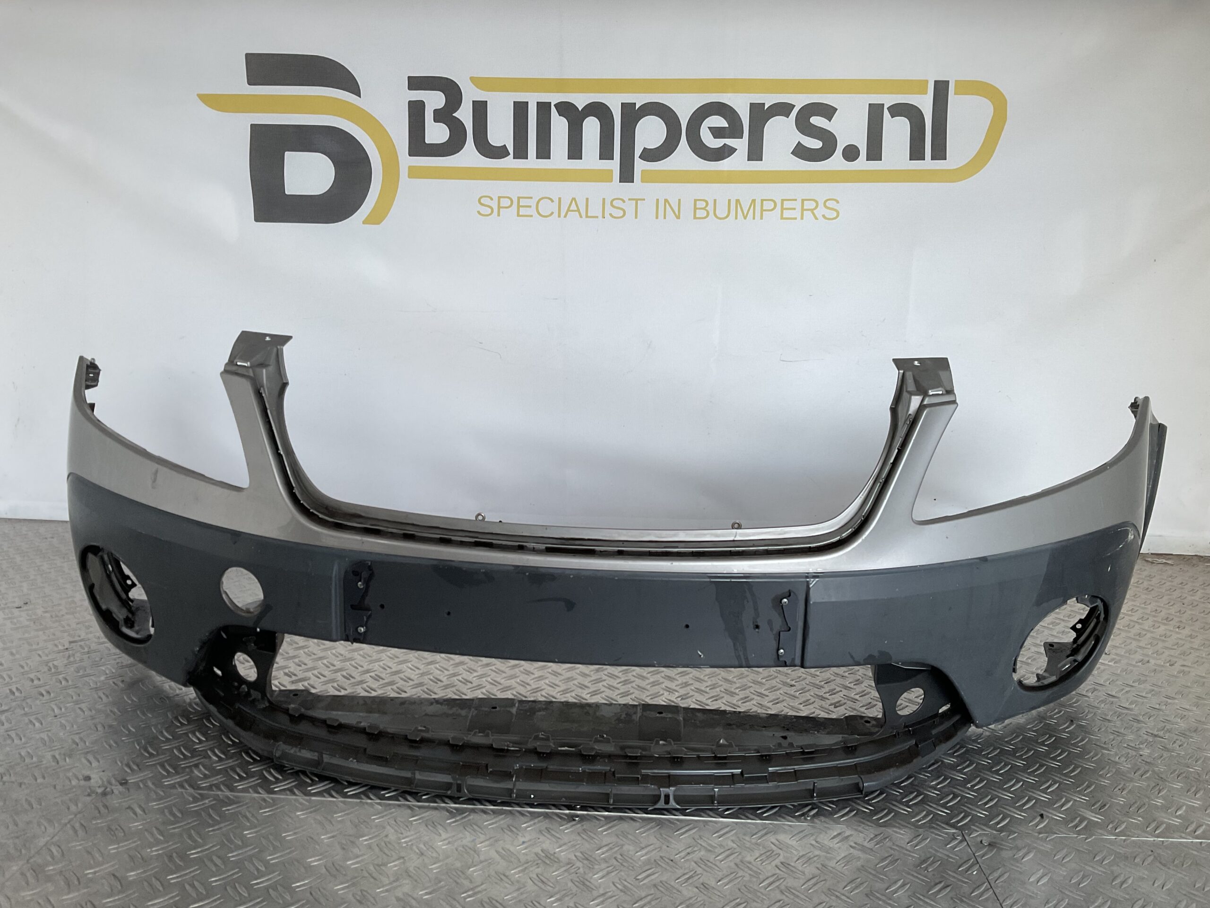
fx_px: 1014
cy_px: 454
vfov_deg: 48.2
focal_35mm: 29
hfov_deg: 61.7
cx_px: 605
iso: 50
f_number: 1.8
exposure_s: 1/100
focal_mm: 3
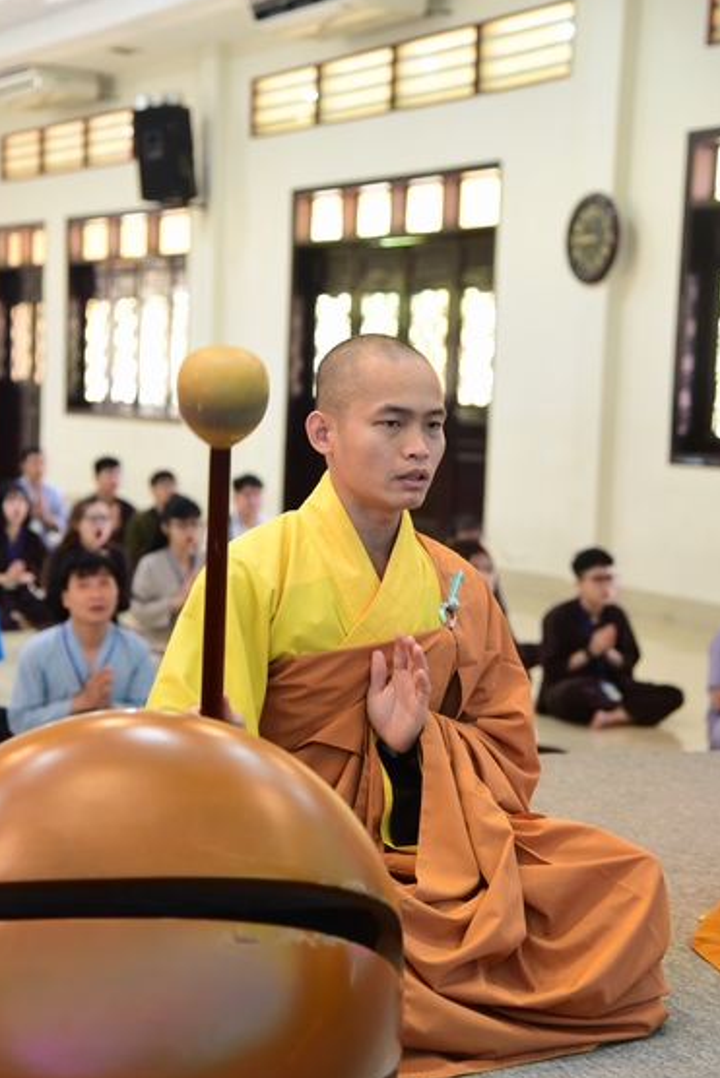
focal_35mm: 76
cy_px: 537
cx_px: 309
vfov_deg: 26.6
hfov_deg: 17.9
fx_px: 2278
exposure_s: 1/50
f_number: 4
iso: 1600
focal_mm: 65
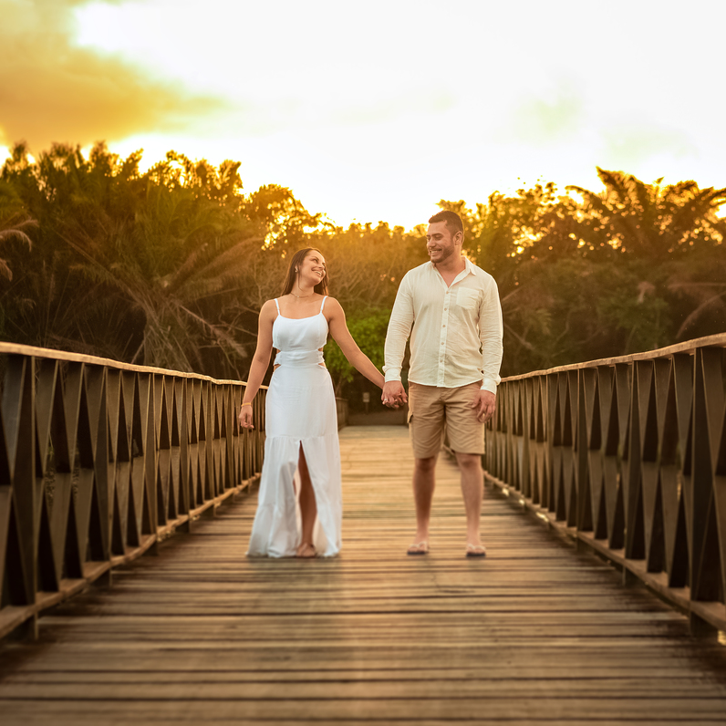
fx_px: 2586
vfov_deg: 16.0
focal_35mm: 109
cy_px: 363
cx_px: 371
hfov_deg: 16.0
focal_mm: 85
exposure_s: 1/640
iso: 640
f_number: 5
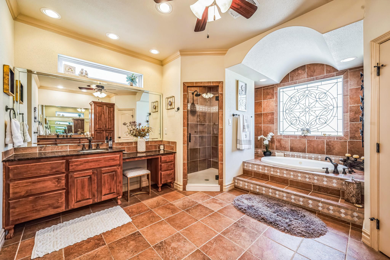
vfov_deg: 81.2
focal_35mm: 14
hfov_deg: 104.3
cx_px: 195
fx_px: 152
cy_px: 130
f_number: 8
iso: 100
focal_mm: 14
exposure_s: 1/10
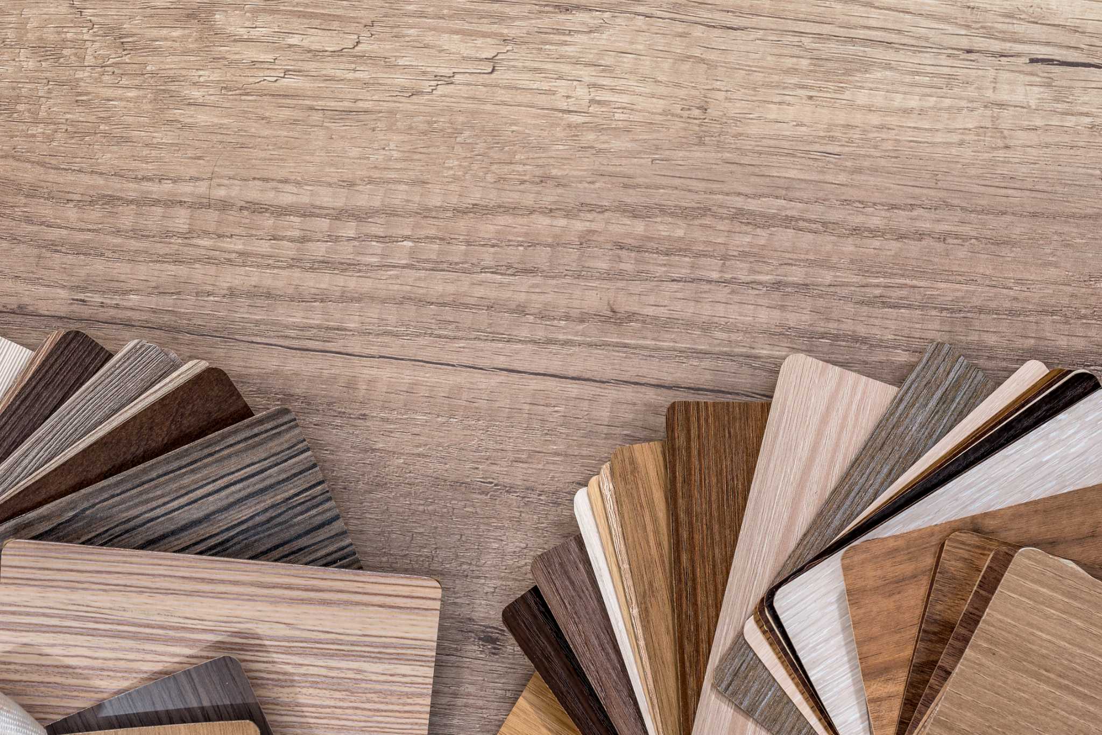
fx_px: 3215
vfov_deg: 13.1
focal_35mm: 105
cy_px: 368
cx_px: 551
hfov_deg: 19.4
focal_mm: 105
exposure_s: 1/200
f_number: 11
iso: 320
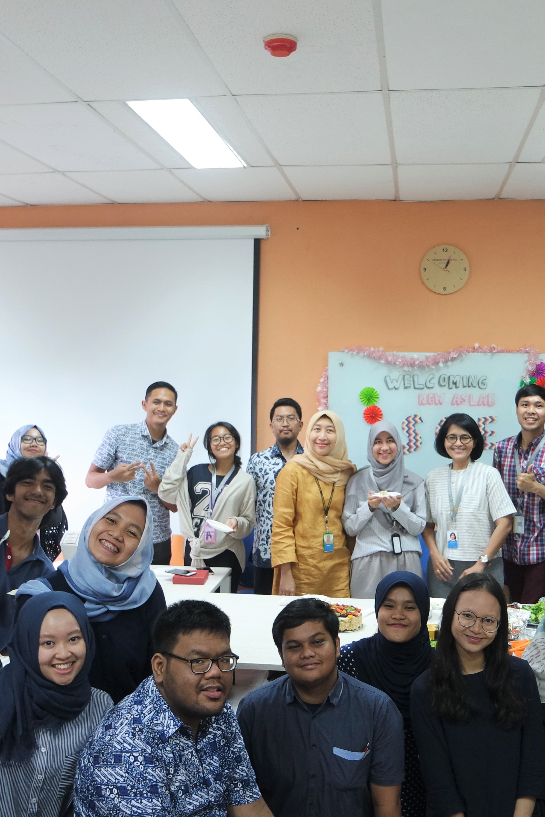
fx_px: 840
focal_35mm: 37
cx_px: 302
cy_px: 408
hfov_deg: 35.9
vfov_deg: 51.9
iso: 800
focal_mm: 16
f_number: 3.5
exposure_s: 1/30
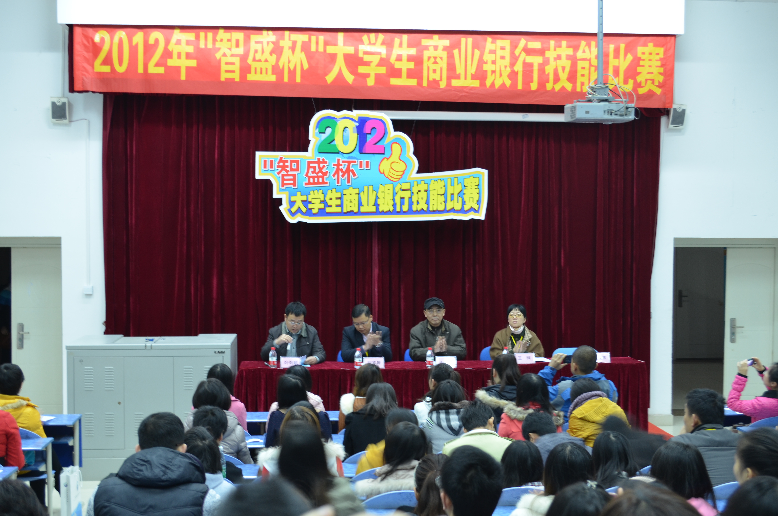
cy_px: 258
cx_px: 389
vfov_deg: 28.0
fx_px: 1035
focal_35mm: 48
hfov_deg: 41.2
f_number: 6.3
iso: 320
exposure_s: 1/4
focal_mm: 32
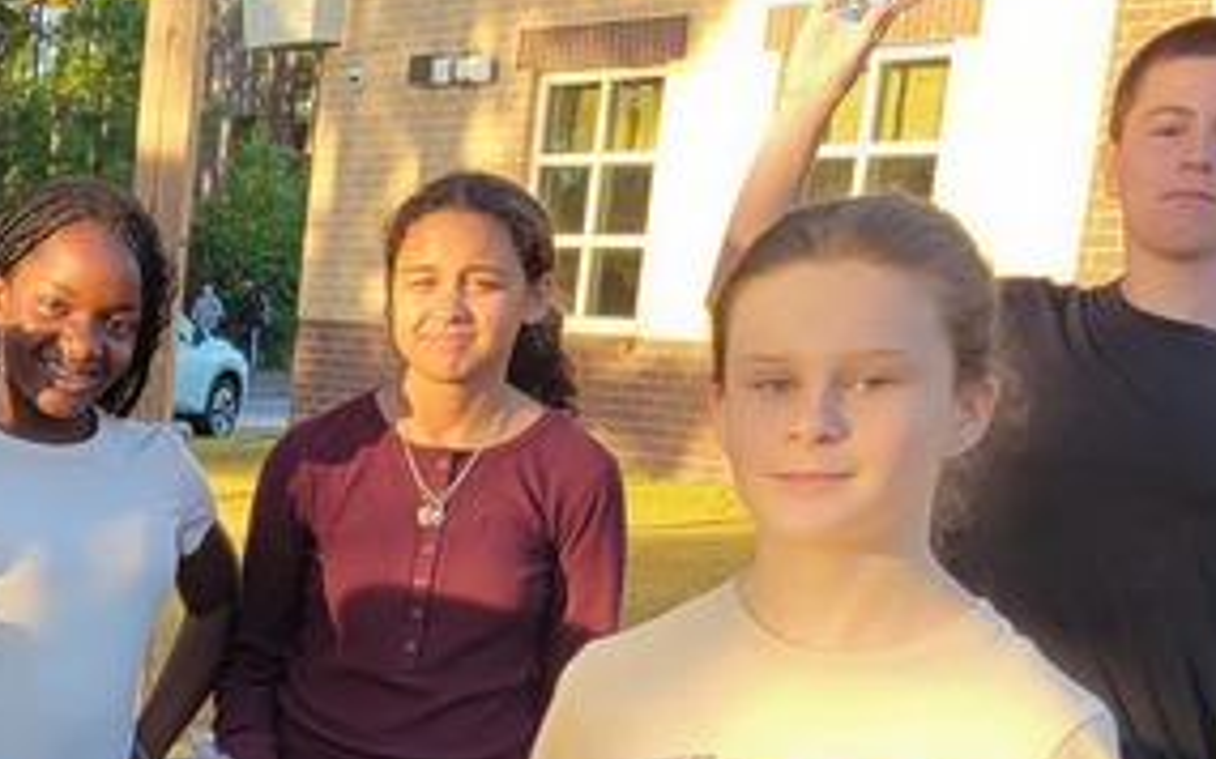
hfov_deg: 19.1
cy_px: 1032
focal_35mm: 99
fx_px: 3280
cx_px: -439
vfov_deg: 12.7
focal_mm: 5.4
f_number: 1.8
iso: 40
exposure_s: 1/208
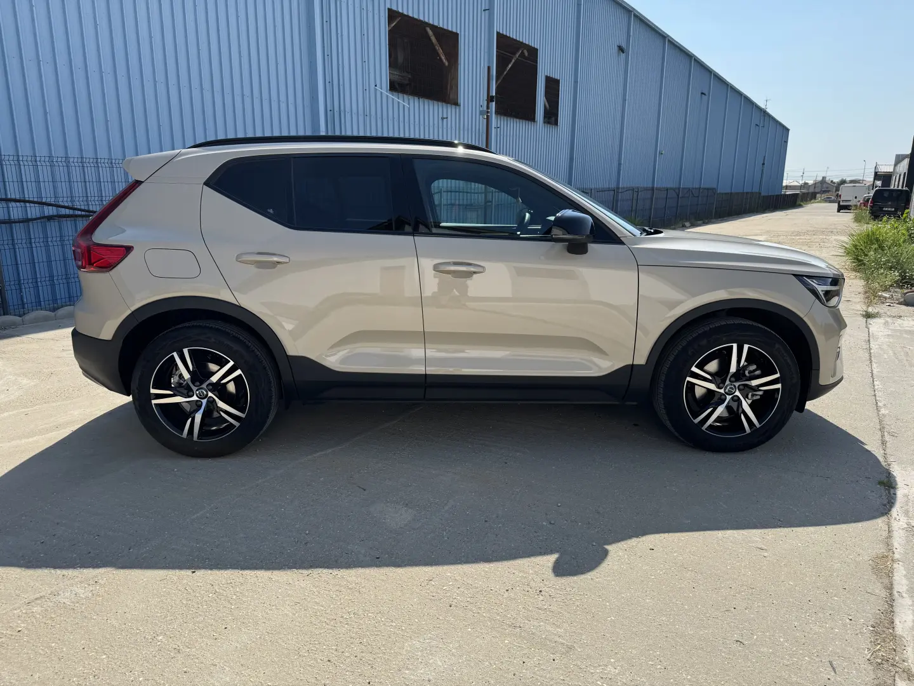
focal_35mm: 24
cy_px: 343
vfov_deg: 56.8
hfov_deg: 71.6
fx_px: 634
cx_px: 457
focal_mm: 6.76
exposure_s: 1/3413
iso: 80
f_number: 1.78
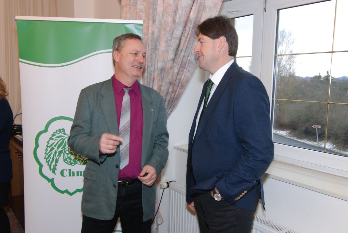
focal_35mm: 33
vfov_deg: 40.1
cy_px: 116
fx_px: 319
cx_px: 174
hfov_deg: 57.2
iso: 800
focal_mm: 22
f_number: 7.1
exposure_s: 1/60
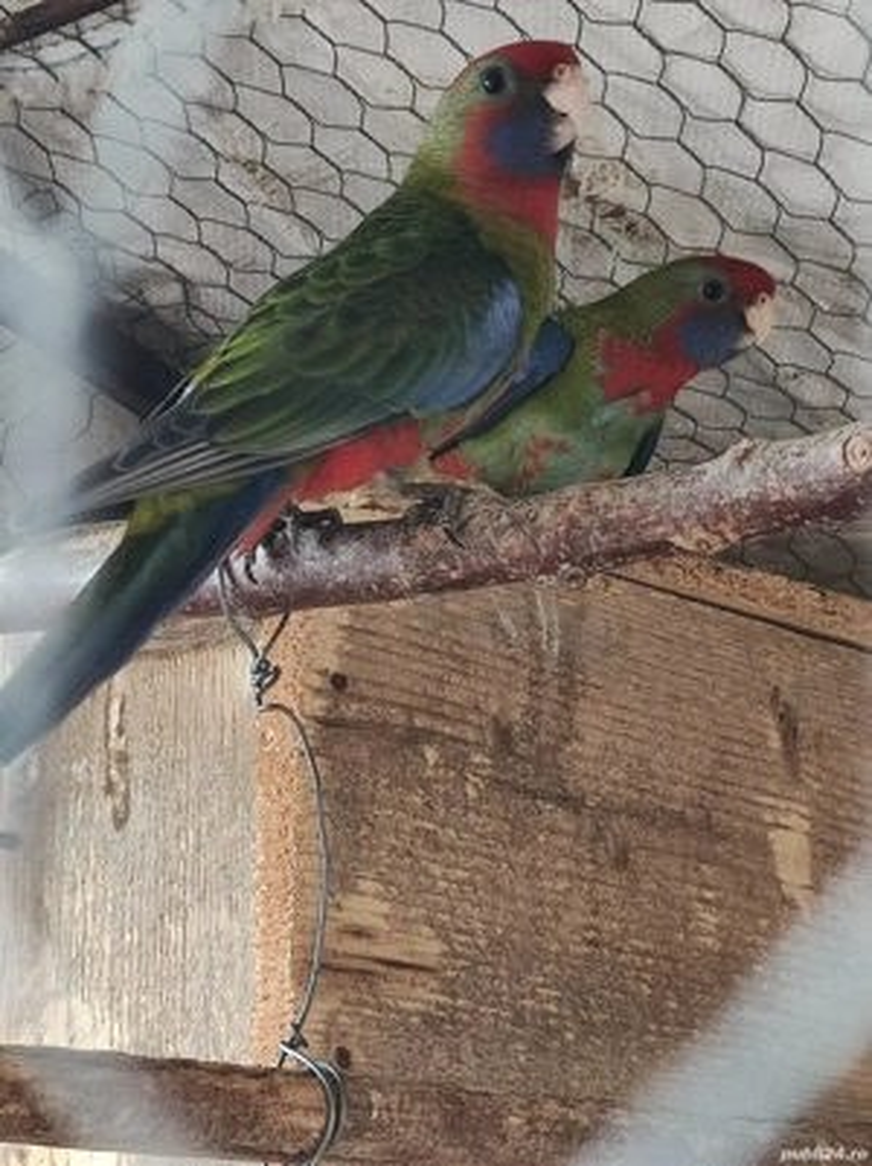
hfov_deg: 74.6
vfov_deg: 91.1
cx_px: 436
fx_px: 572
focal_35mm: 17
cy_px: 583
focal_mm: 4.74
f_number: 1.79
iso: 544
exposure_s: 1/50
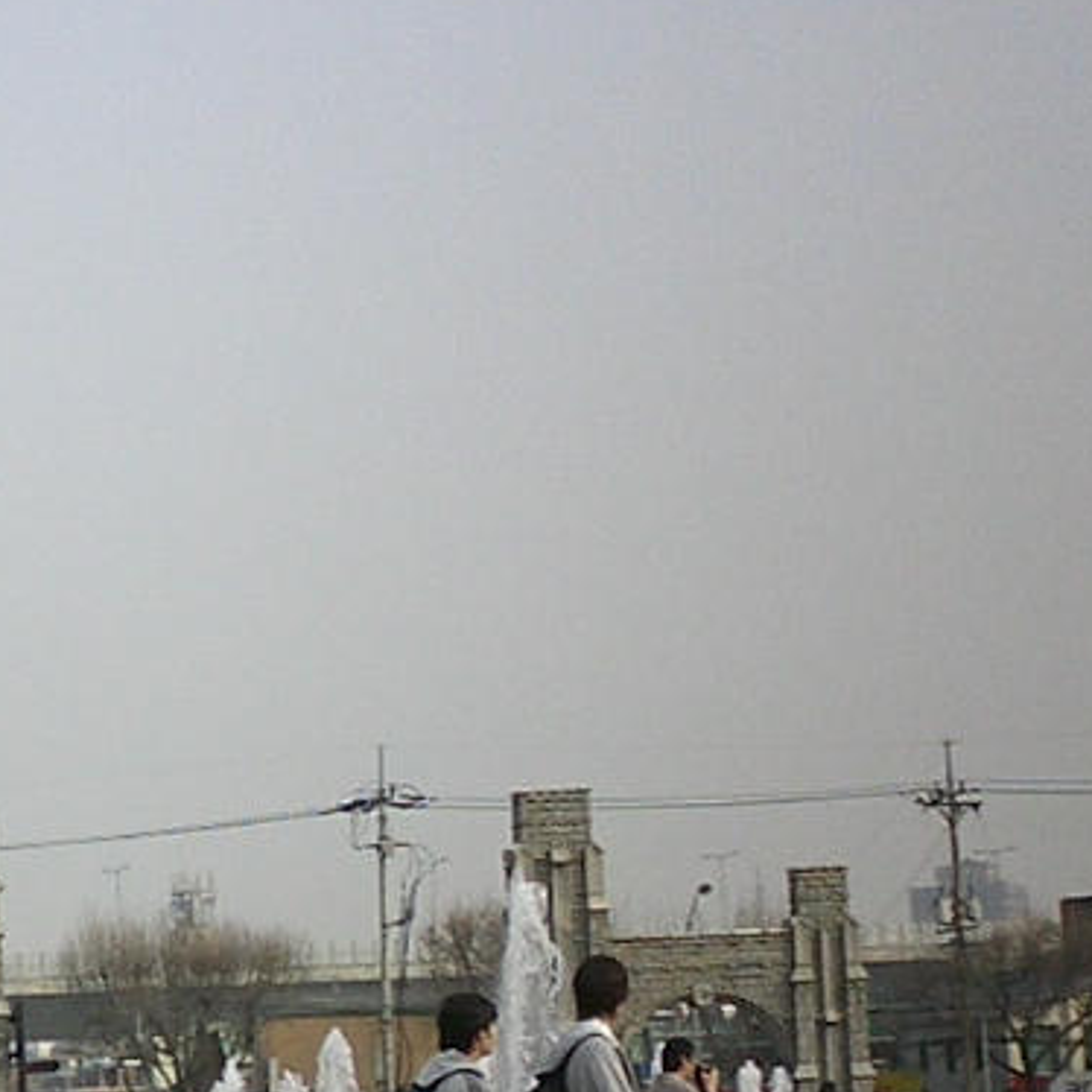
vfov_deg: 15.4
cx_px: -108
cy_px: 940
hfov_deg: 15.2
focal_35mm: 112
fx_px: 3997
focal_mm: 5.6
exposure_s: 1/1000
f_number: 3.5
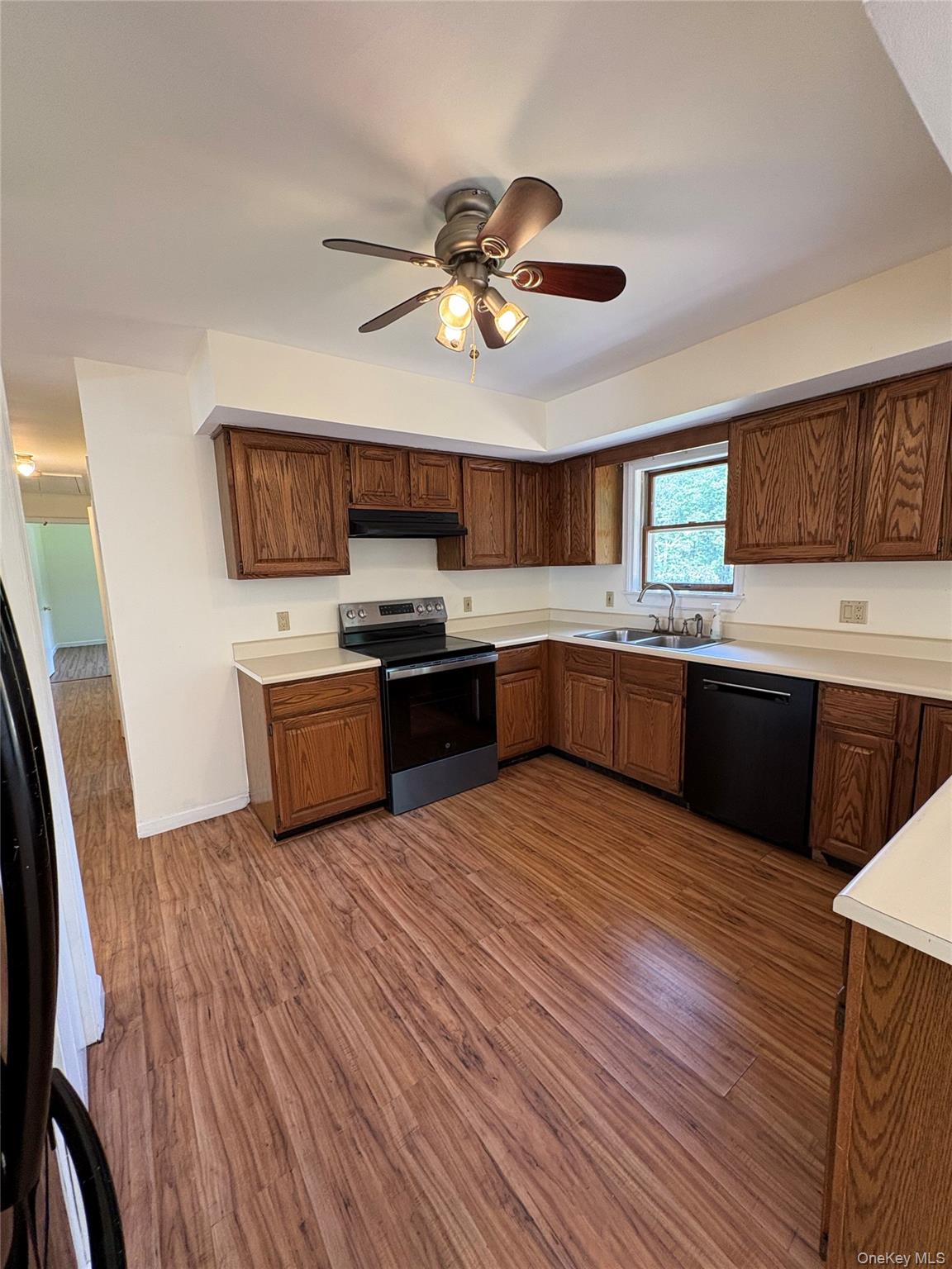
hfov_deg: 85.7
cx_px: 476
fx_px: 513
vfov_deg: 102.1
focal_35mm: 14
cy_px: 634
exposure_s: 1/60
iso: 200
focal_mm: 2.22
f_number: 2.2
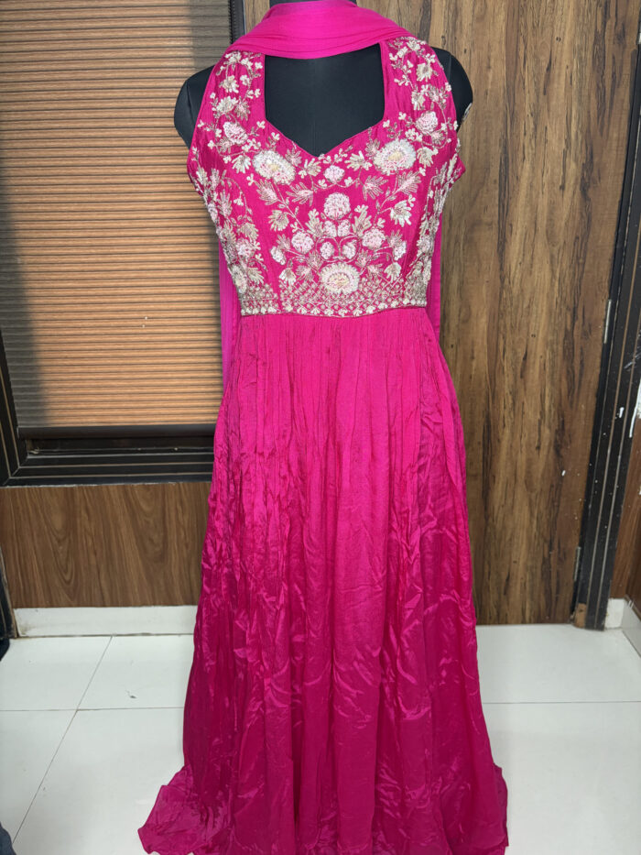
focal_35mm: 26
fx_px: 642
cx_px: 320
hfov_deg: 53.1
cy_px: 428
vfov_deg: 67.3
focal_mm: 5.96
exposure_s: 1/50
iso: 160
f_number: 1.6
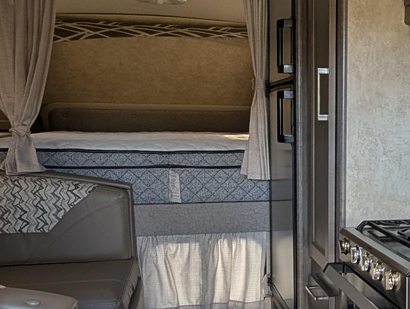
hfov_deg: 34.3
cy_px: 212
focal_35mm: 53
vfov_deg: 27.4
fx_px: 629
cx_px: 363
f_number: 1.7
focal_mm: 2.02
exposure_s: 1/72.2
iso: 48
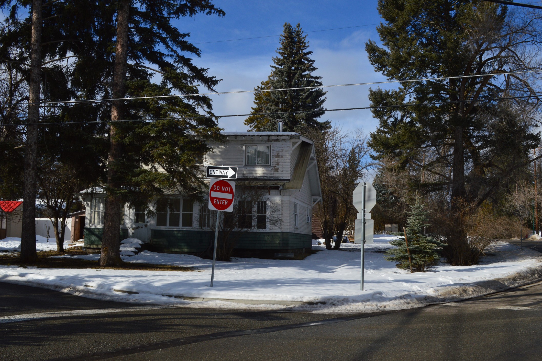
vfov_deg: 33.4
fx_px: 602
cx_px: 266
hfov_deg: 48.5
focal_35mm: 40
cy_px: 177
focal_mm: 26
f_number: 11
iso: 400
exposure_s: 1/500
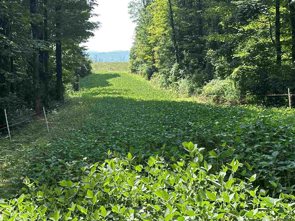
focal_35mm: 48
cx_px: 122
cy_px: 74
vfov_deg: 30.1
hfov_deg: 39.5
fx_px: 409
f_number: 1.78
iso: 80
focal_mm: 6.86
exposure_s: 1/850
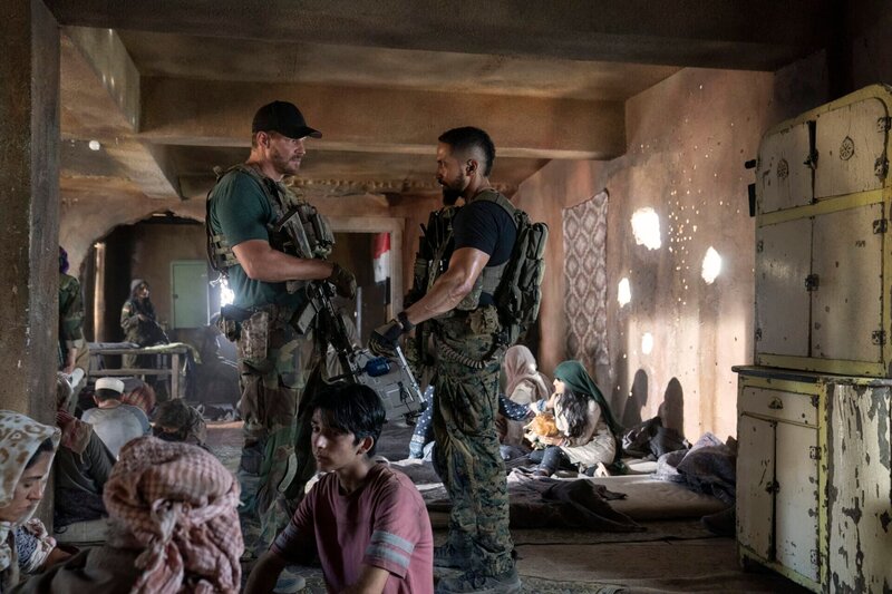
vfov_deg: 38.9
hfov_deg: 55.8
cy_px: 297
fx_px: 842
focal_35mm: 34
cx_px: 446
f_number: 4
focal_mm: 34
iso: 3200
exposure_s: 1/200
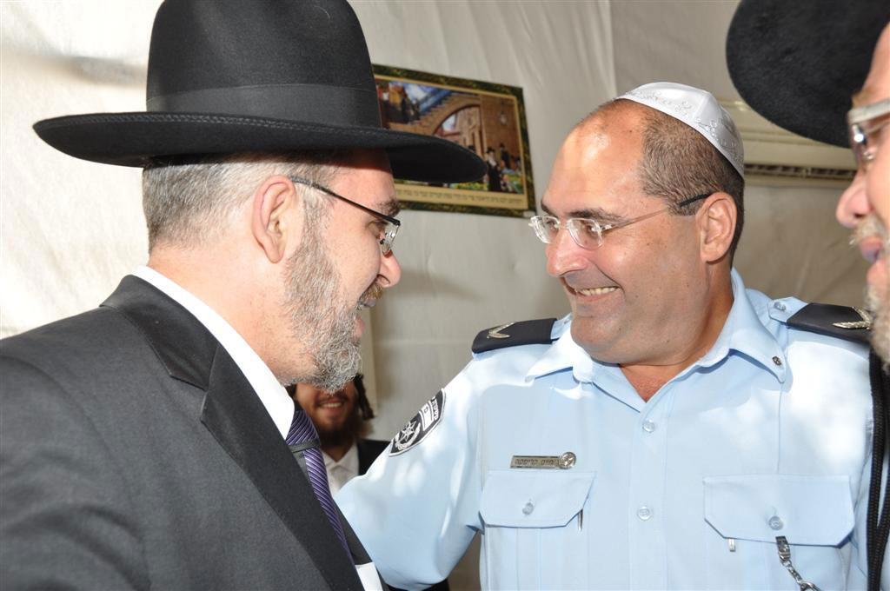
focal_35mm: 40
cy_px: 296
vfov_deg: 32.9
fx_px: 1000
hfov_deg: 48.0
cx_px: 445
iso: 200
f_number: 7.1
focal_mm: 27
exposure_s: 1/200
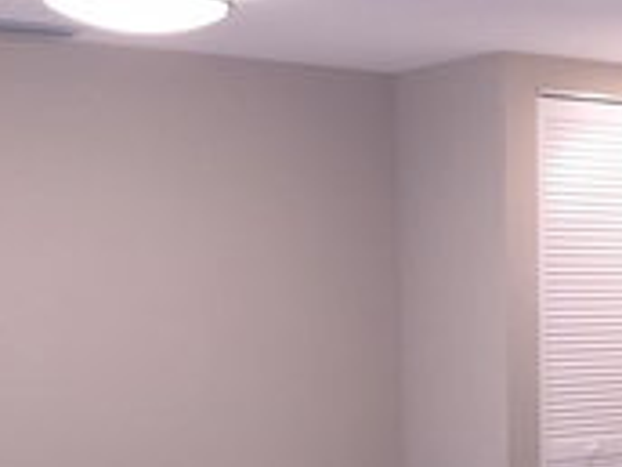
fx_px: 1294
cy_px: 518
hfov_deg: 25.2
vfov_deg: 19.5
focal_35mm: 72
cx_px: 671
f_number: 2.2
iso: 32
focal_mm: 4.15
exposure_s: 1/30
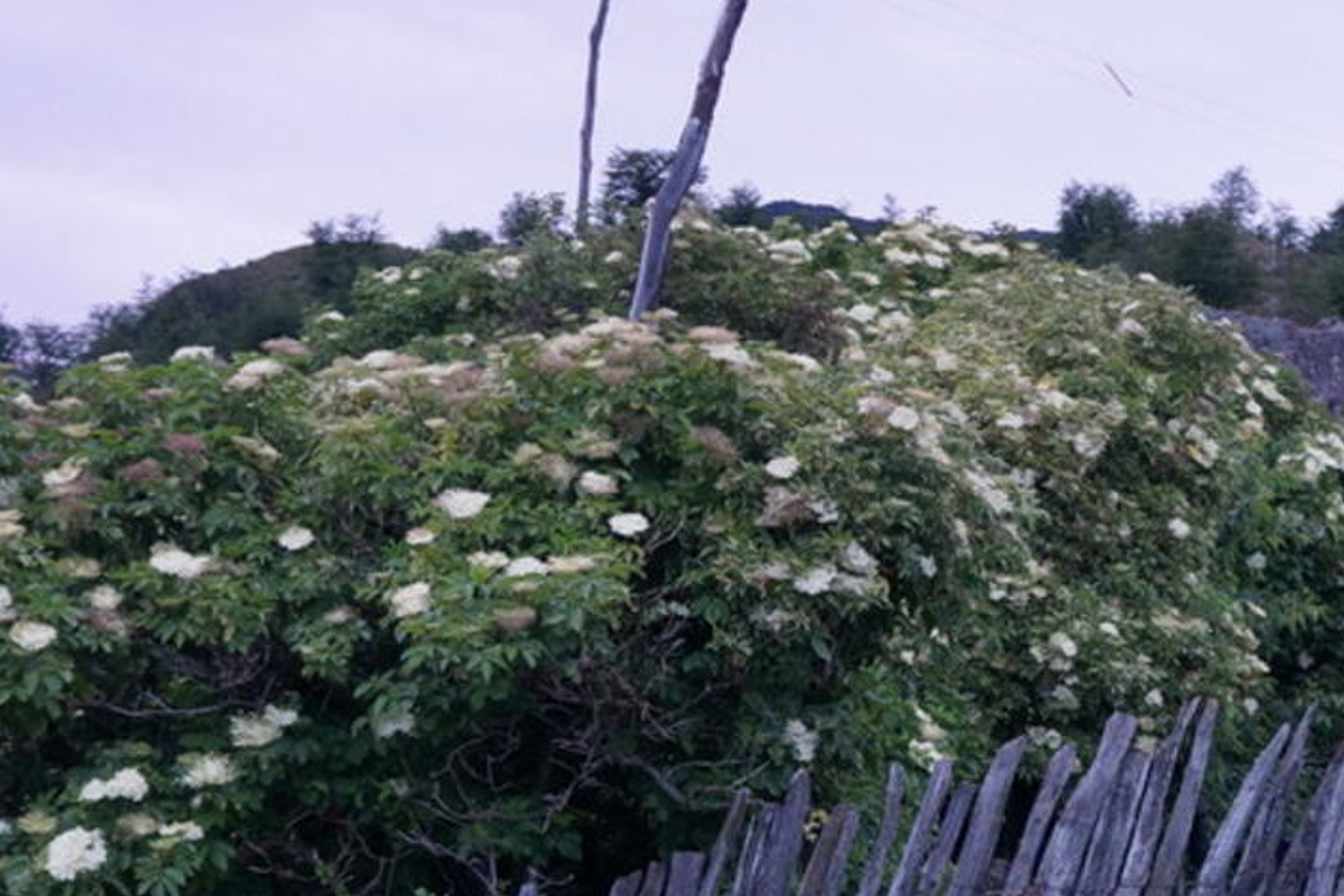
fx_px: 2539
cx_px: 1112
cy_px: 747
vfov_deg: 19.8
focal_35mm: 68
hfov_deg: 28.9
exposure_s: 1/60
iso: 800
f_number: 4
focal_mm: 20
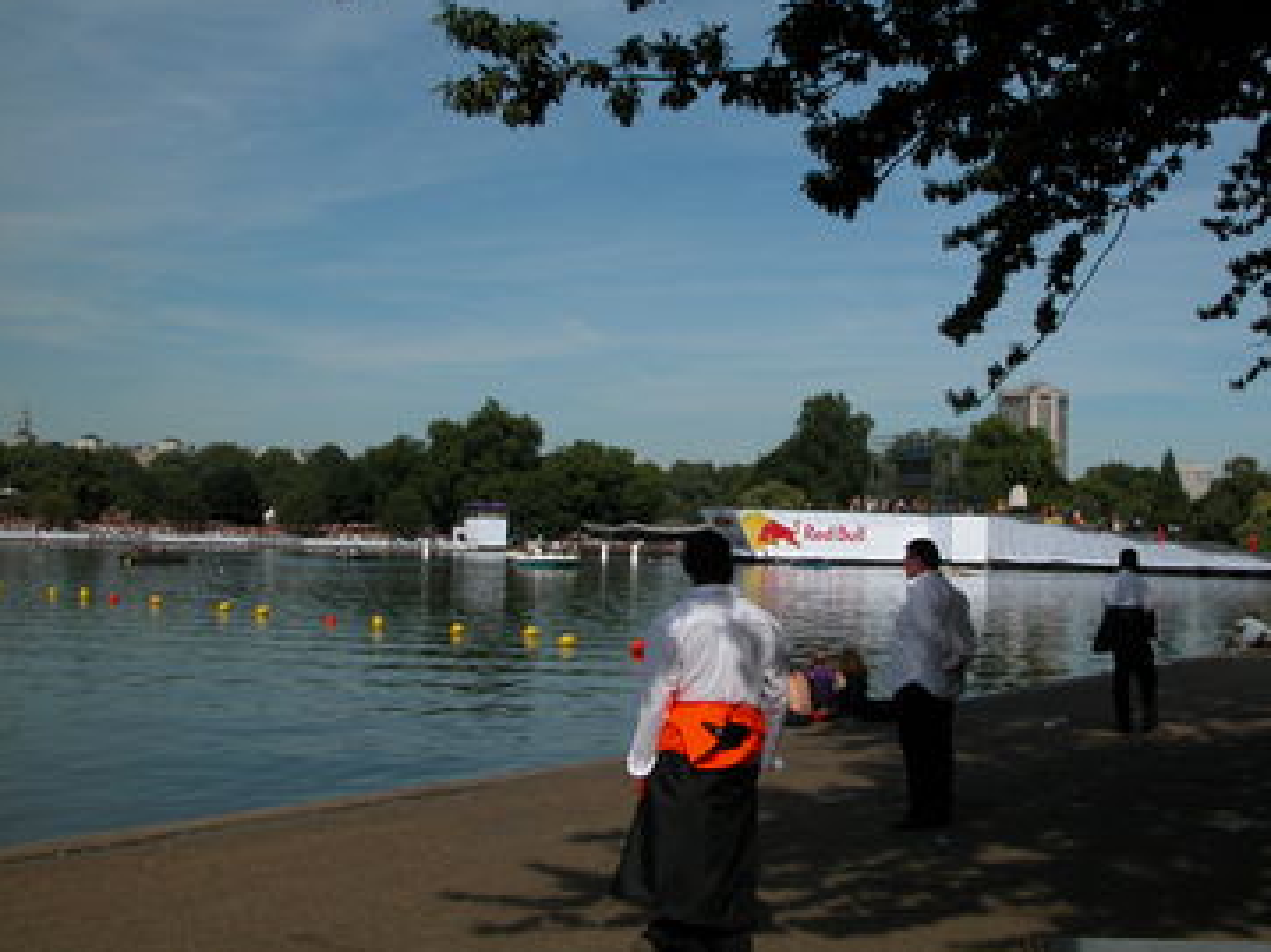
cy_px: 432
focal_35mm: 39
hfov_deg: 47.8
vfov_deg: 36.8
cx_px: 705
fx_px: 1431
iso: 100
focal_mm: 8.9
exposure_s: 1/453
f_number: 8
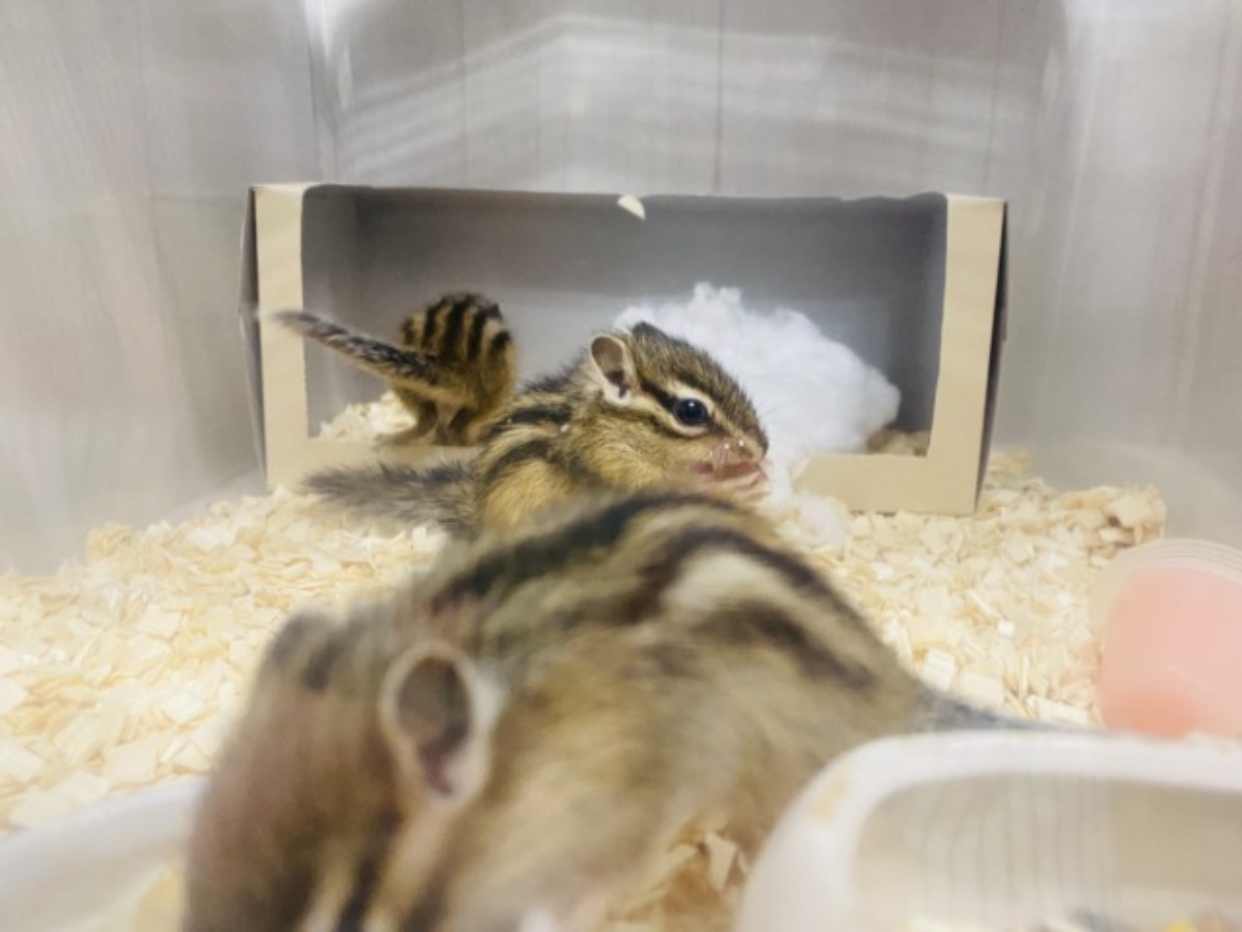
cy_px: 466
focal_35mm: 26
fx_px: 933
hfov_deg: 67.3
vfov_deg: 53.1
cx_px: 621
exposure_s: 1/50
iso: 400
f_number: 1.8
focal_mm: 4.25
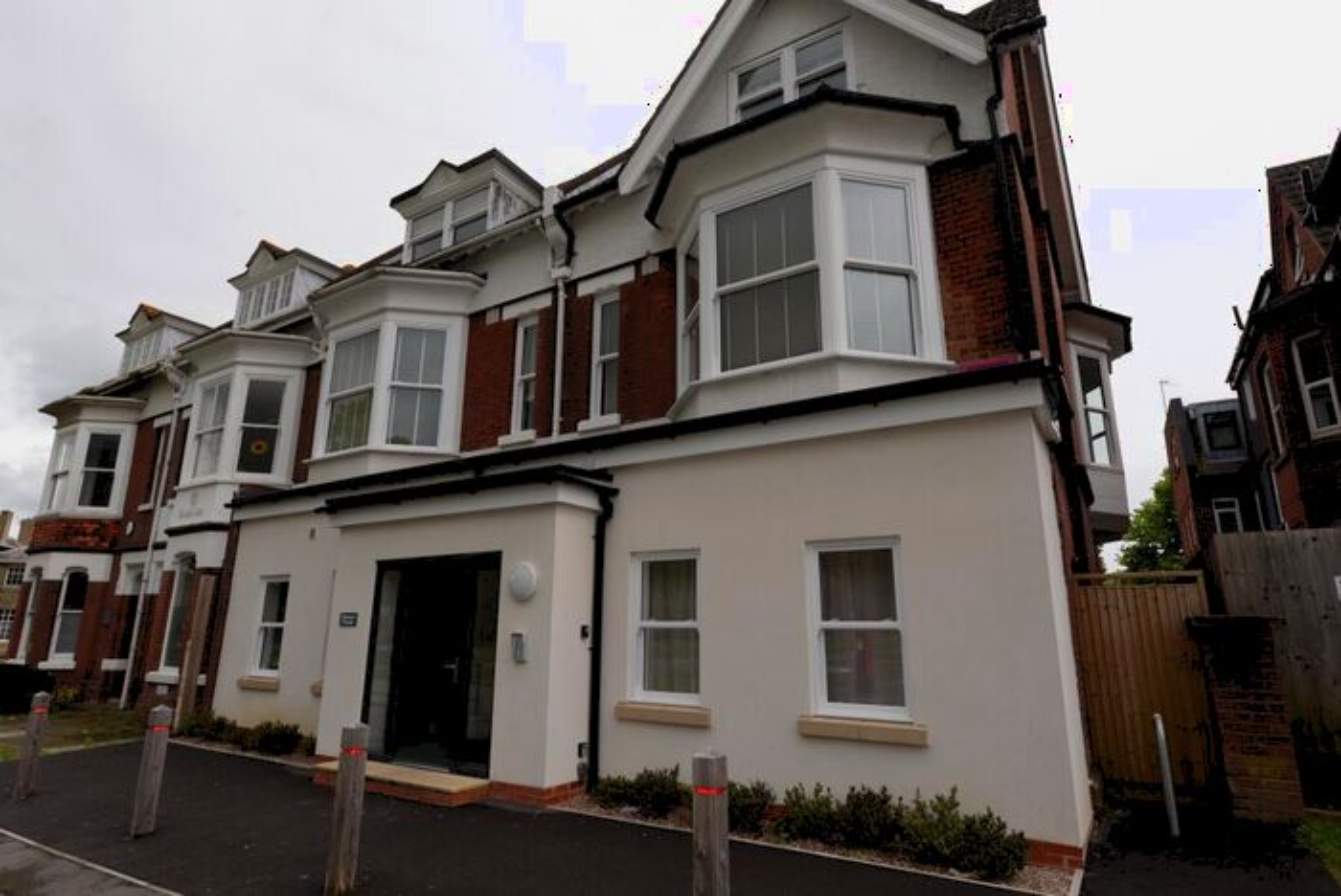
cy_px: 448
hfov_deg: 86.9
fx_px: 708
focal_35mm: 19
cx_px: 670
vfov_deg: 64.7
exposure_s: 1/200
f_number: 8
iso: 100
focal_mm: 19
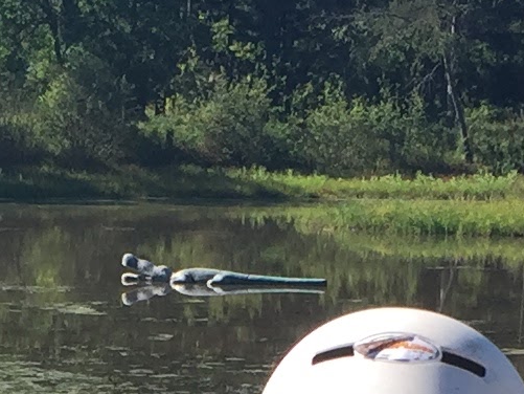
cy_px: 704
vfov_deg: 7.6
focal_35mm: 189
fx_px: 2862
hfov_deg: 10.5
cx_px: 217
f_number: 2.2
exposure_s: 1/989
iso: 32
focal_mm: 4.15
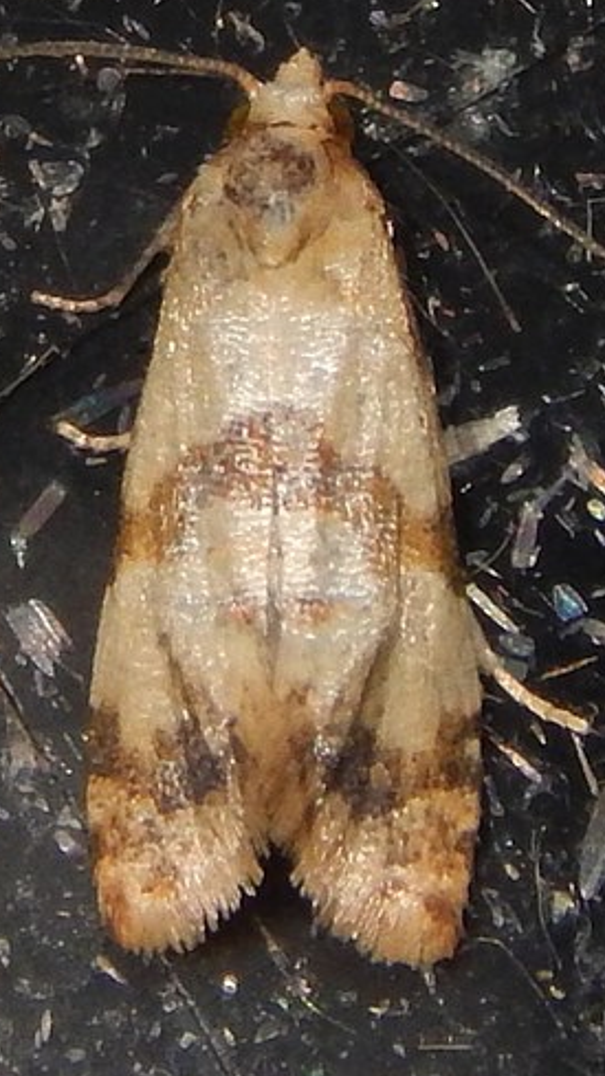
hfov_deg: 4.2
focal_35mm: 289
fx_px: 8244
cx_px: 301
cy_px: 469
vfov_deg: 7.5
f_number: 10.1
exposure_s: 1/30
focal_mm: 28.7
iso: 200
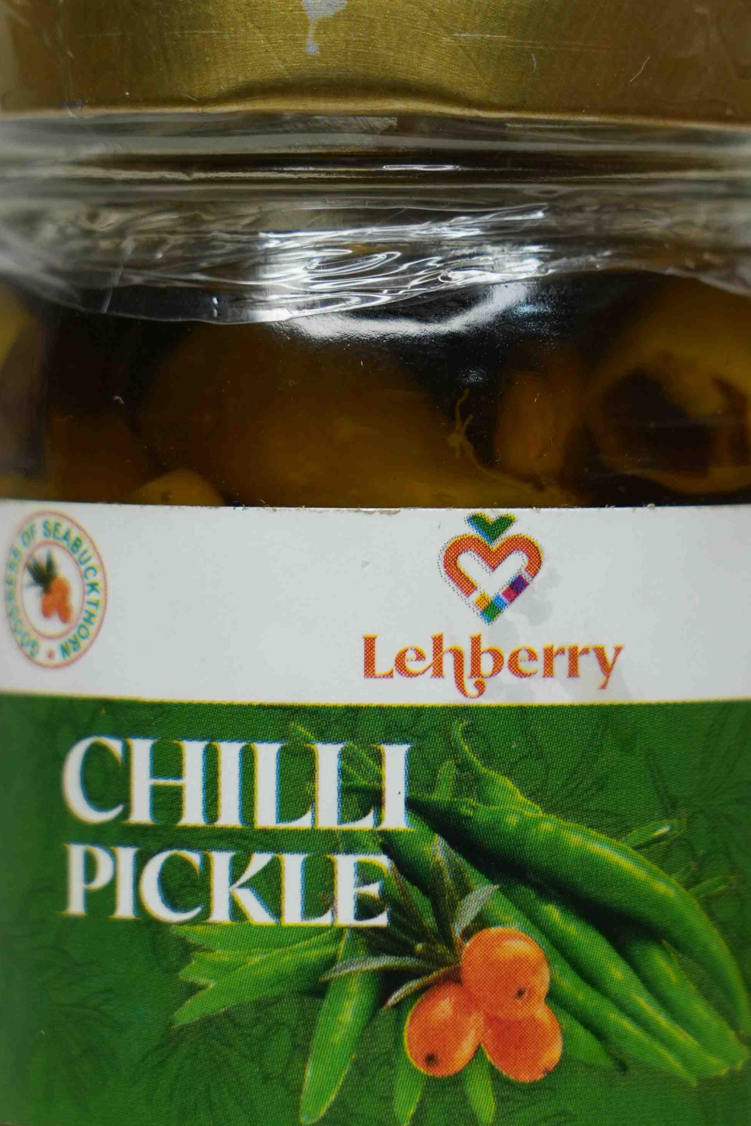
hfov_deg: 5.5
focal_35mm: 250
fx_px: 7822
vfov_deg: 8.2
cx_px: 448
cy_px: 374
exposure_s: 1/80
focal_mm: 105
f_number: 5
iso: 250
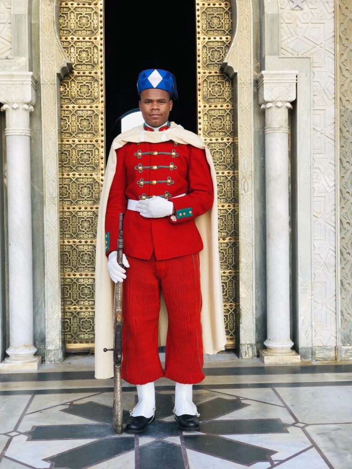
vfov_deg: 36.8
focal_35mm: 52
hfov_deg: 28.0
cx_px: 176
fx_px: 705
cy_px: 234
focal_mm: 6
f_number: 2.4
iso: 16
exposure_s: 1/60
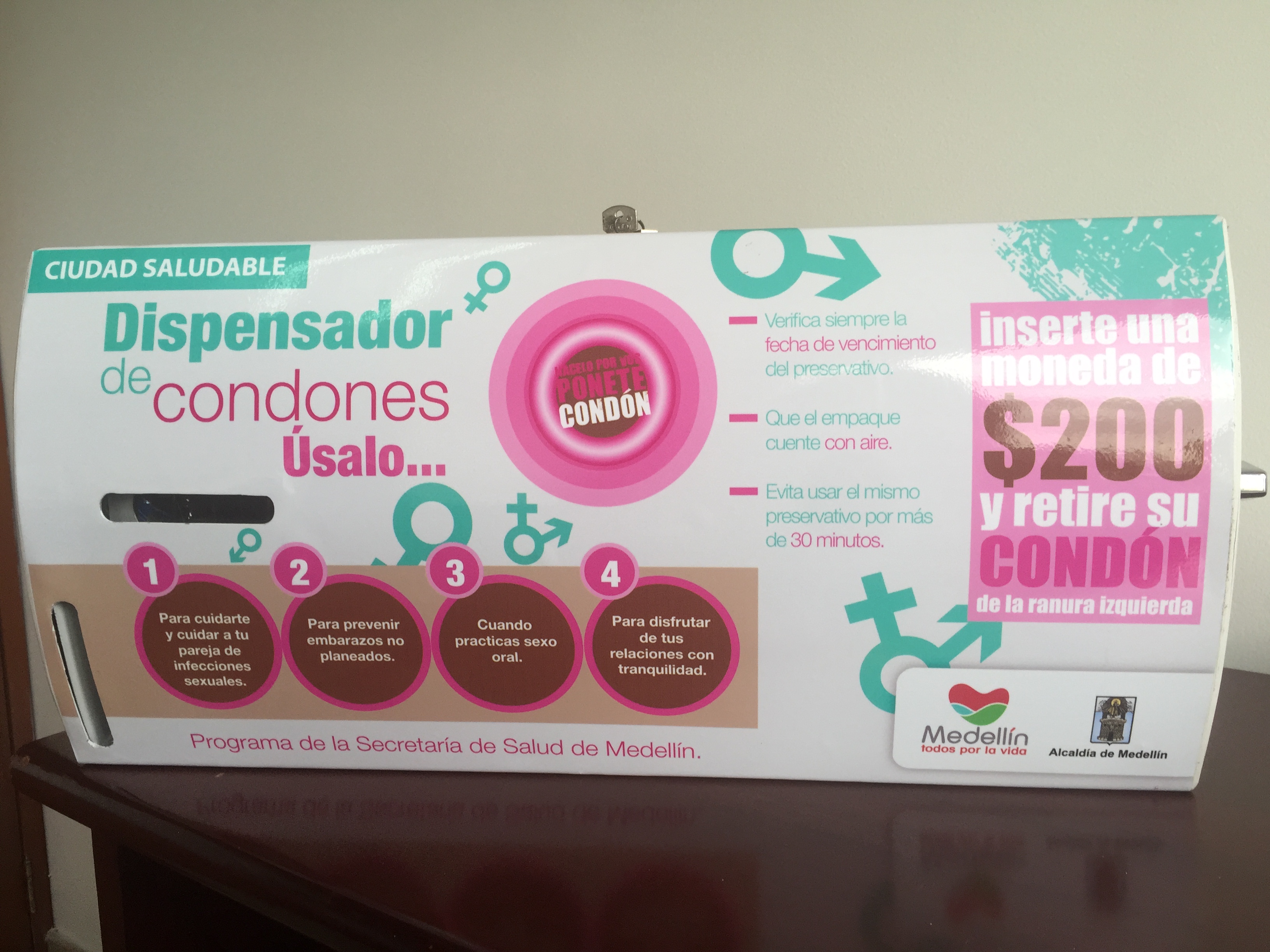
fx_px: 1064
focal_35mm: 29
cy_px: 476
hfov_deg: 61.7
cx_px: 635
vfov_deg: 48.2
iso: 40
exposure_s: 1/120
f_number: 2.2
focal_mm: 4.15
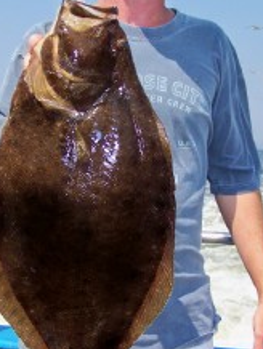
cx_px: 133
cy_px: 165
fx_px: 667
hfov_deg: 22.3
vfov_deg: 29.4
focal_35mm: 66
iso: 64
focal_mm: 5.85
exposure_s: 1/800
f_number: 2.8
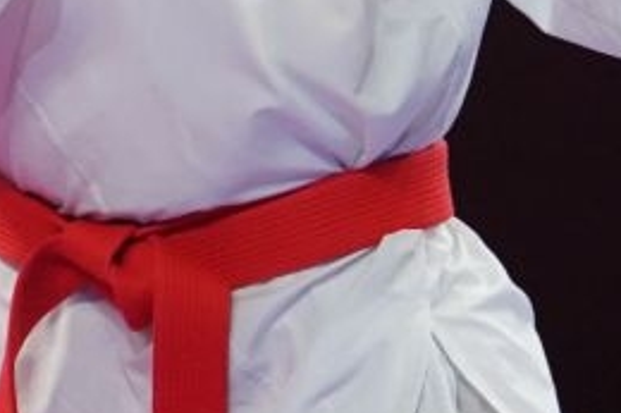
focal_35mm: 1386
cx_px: 459
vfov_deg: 1.0
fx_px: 23892
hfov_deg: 1.5
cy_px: 122
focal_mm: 200
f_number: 2.8
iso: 1600
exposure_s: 1/1000
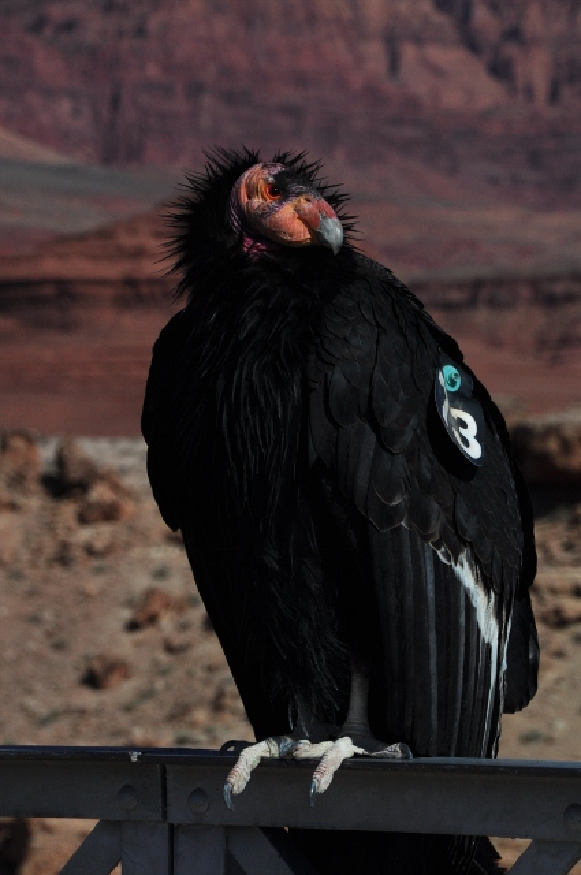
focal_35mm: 300
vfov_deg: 6.9
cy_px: 438
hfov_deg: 4.6
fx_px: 7282
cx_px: 290
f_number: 16
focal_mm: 200
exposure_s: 1/500
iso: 200
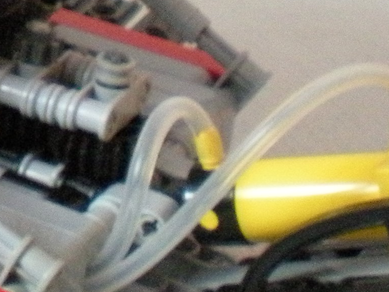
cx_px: -281
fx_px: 1810
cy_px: -233
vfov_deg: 8.8
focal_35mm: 161
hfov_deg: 11.5
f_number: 3.1
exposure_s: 1/8
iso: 598
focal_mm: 6.3
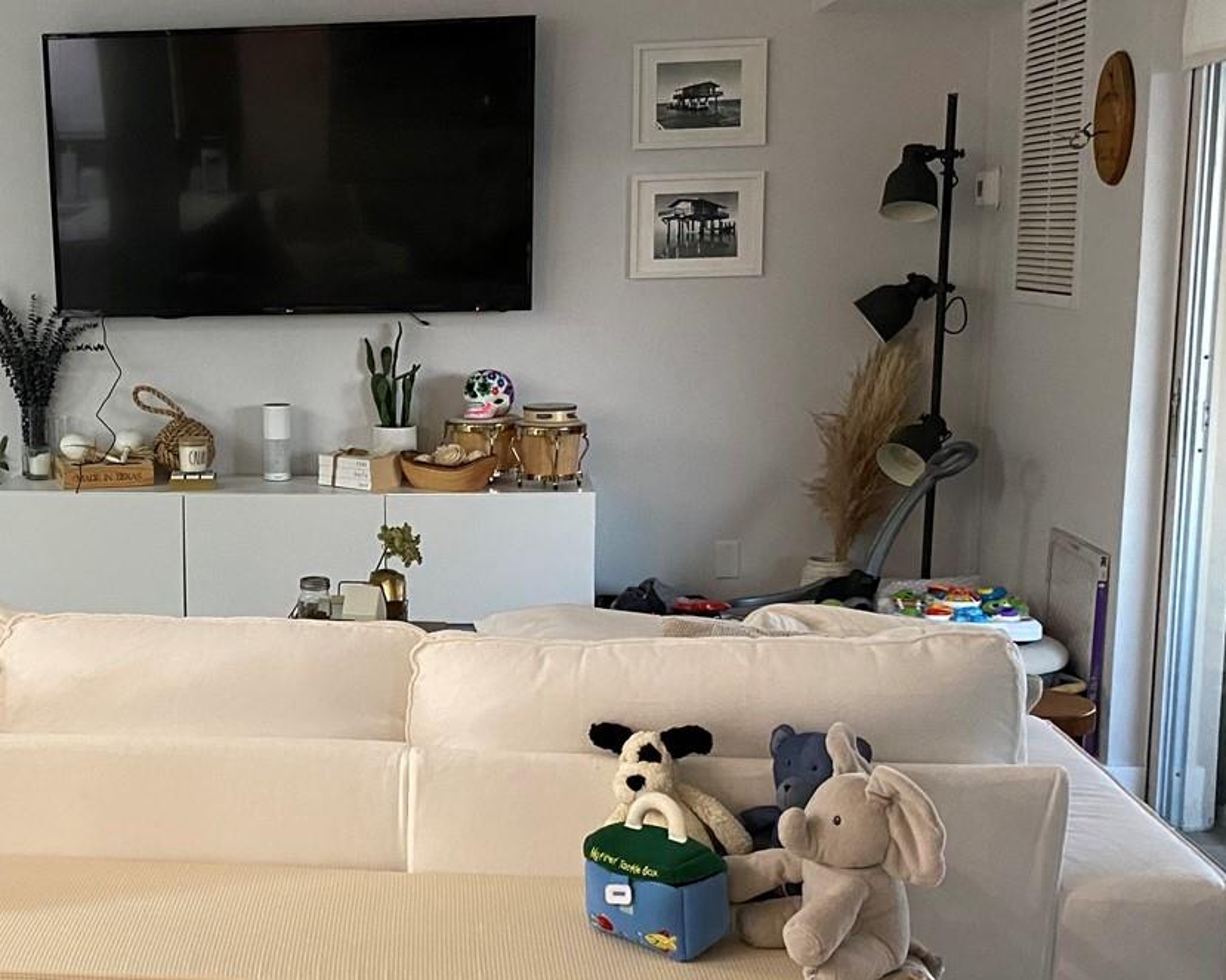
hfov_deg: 36.6
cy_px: 544
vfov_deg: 30.8
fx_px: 1778
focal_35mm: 49
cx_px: 225
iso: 400
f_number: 1.8
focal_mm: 4.25
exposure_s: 1/60
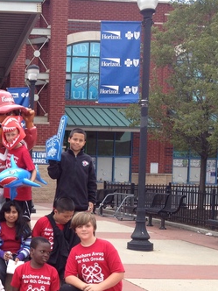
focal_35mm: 76
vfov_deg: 25.5
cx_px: -37
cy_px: 202
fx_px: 638
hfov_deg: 18.5
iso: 50
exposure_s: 1/452
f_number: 2.4
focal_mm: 4.28
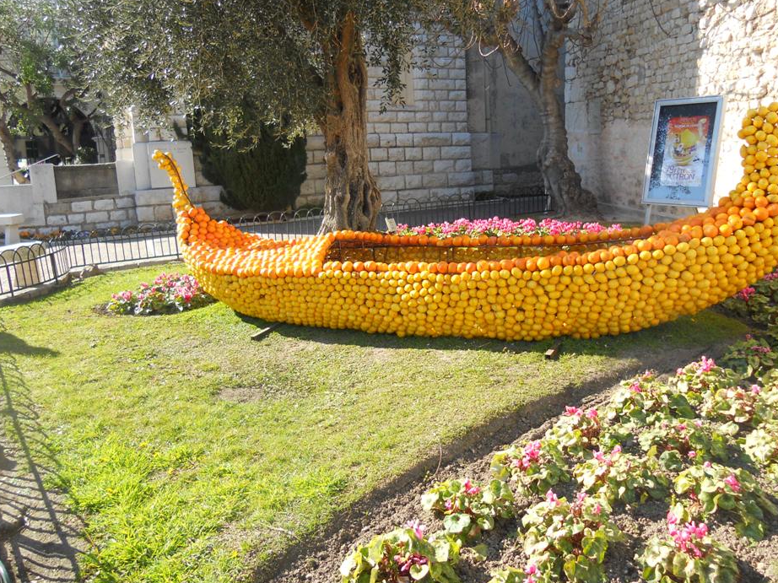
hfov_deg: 59.9
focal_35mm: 30
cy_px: 264
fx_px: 674
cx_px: 422
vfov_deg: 46.7
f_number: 3.2
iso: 80
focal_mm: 4.9
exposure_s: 1/320
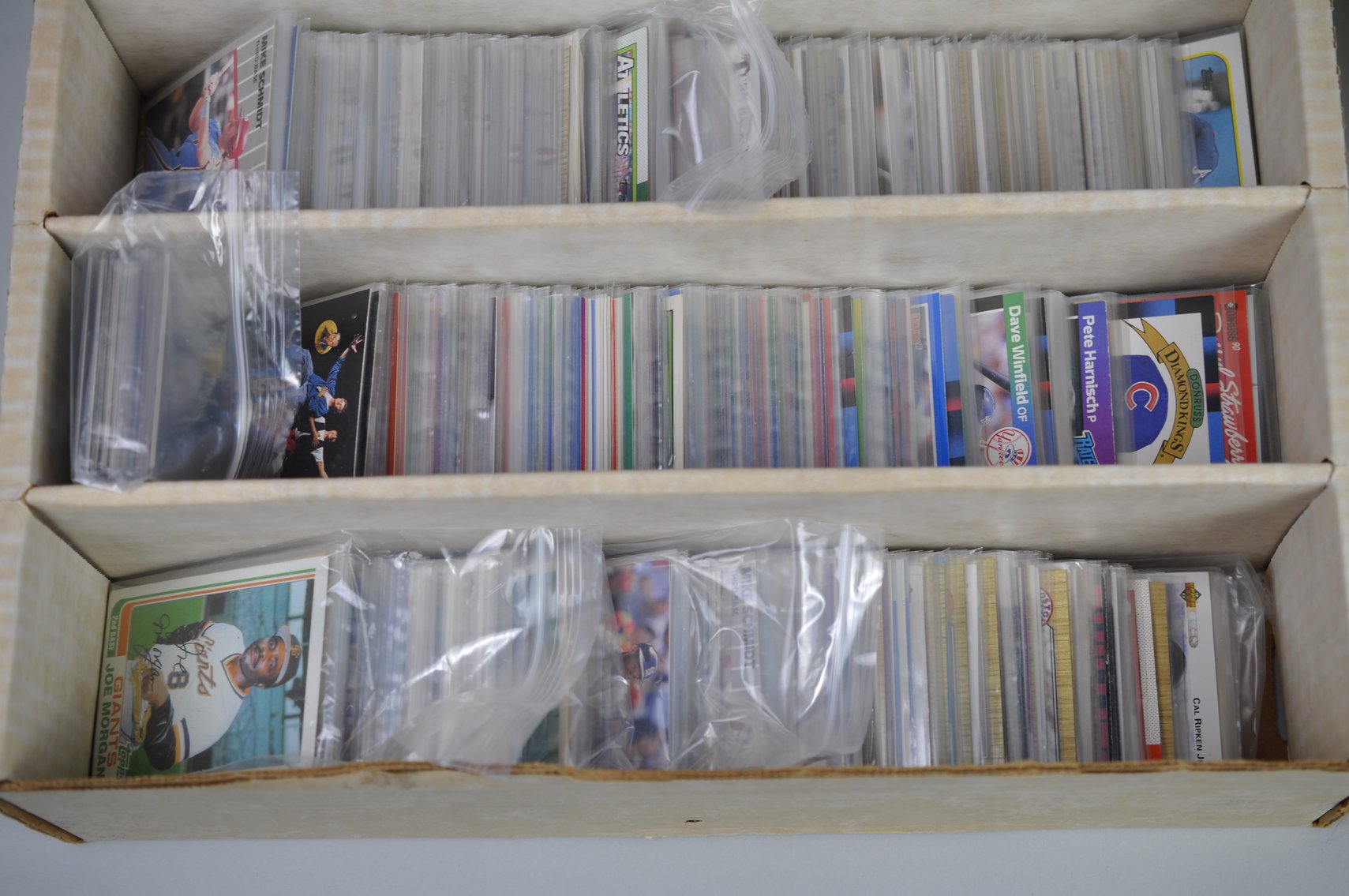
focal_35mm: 60
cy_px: 448
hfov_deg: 33.4
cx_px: 674
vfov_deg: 22.6
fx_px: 2246
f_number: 4
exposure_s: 1/60
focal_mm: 40
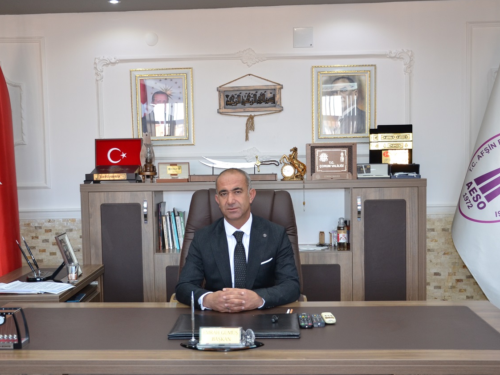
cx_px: 240
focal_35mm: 50
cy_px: 207
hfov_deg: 38.2
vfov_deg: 29.1
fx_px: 722
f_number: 3.8
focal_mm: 26
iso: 500
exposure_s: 1/60
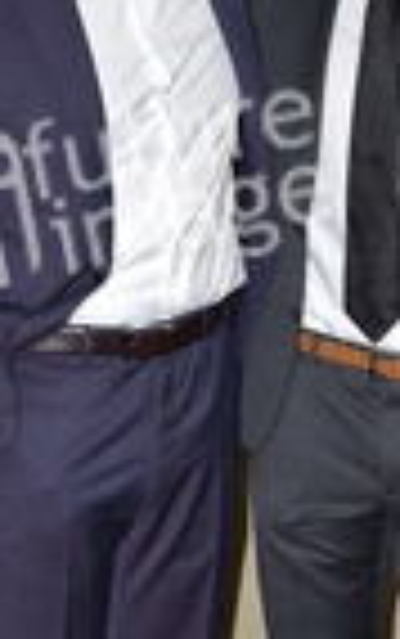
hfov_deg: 11.4
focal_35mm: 115
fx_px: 2002
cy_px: 423
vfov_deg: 18.1
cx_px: 231
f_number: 6.3
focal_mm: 40
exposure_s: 1/250
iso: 320
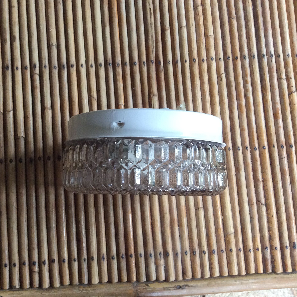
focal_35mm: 38
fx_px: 369
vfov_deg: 43.9
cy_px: 148
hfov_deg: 43.5
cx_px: 110
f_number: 2.4
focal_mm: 3.3
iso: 200
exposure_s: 1/25
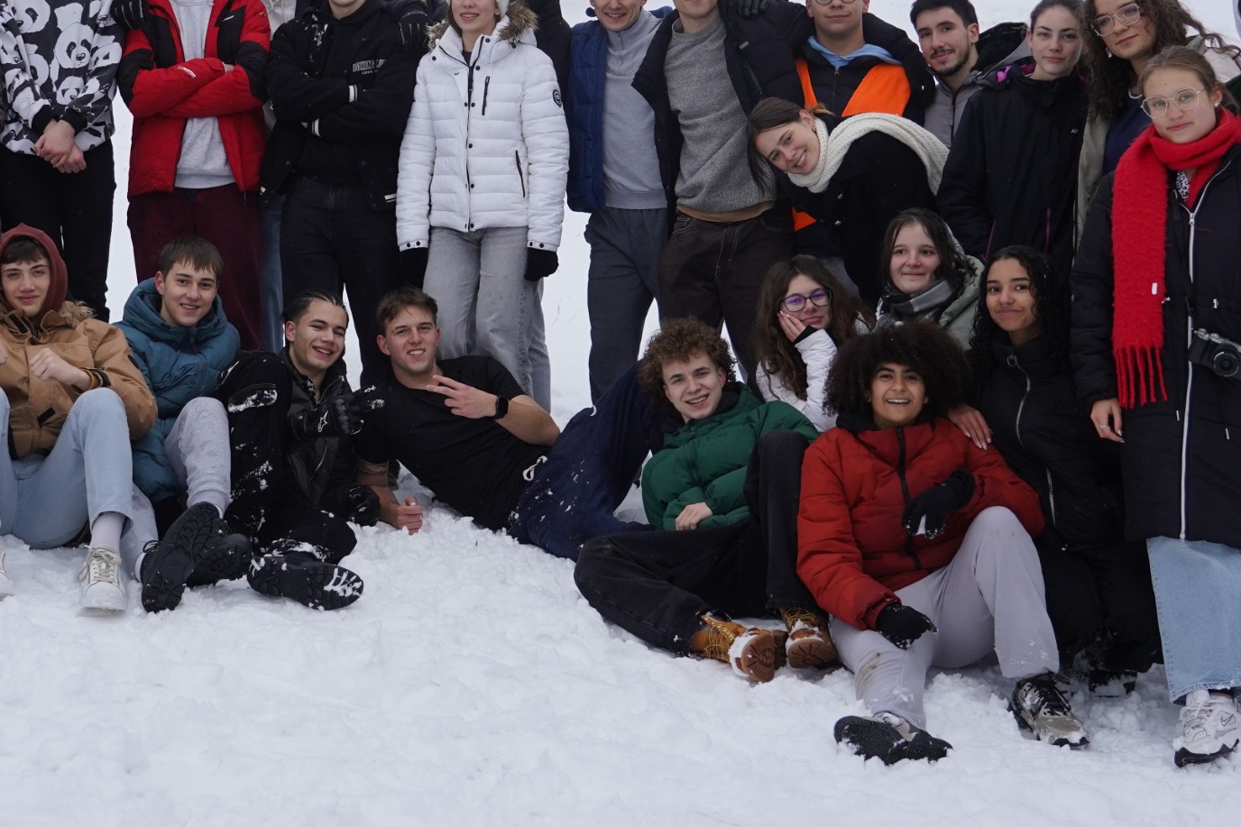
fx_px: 2309
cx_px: 395
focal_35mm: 67
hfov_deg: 29.8
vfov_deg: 20.1
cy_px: 166
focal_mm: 36
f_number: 4
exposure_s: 1/1000
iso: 400
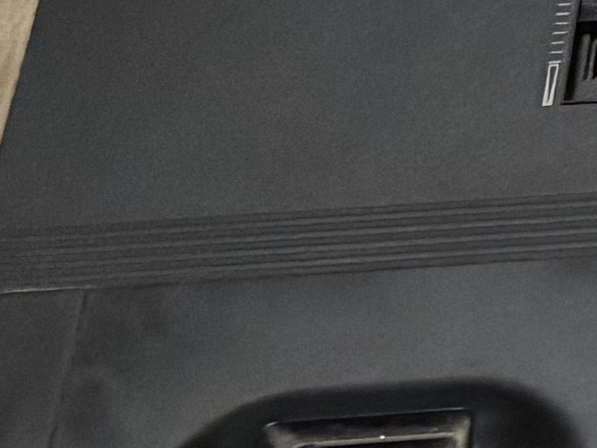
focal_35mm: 174
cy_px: 135
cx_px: 1974
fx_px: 3000
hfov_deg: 8.7
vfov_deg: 8.5
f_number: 1.6
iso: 640
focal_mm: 5.96
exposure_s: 1/32
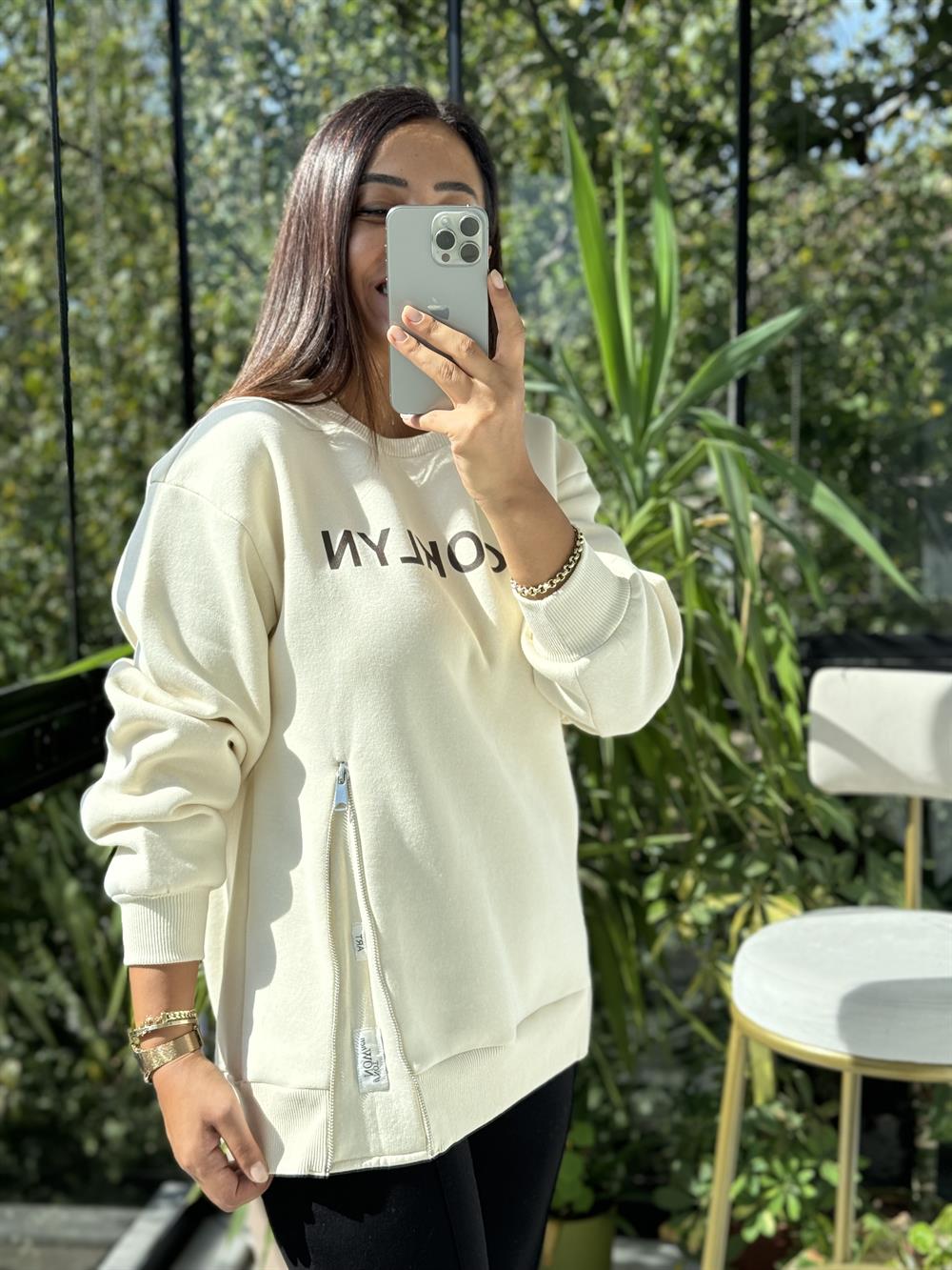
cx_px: 476
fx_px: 1760
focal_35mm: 48
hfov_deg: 30.3
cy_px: 635
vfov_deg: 39.7
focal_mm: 6.76
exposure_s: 1/888
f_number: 1.78
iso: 64
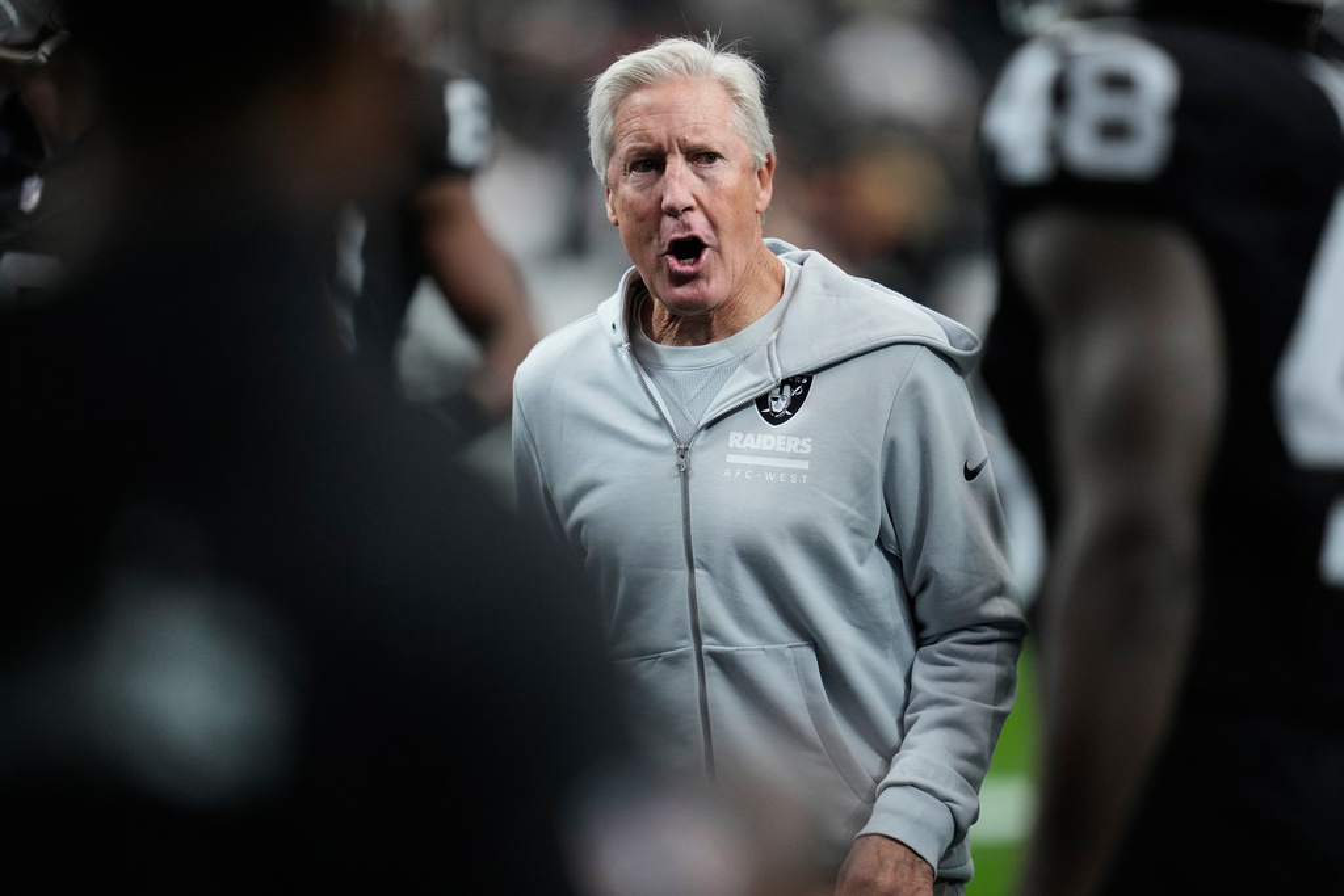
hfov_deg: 5.2
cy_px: 448
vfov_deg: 3.4
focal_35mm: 400
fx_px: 14934
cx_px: 672
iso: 3200
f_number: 2.8
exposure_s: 1/3200
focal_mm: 400
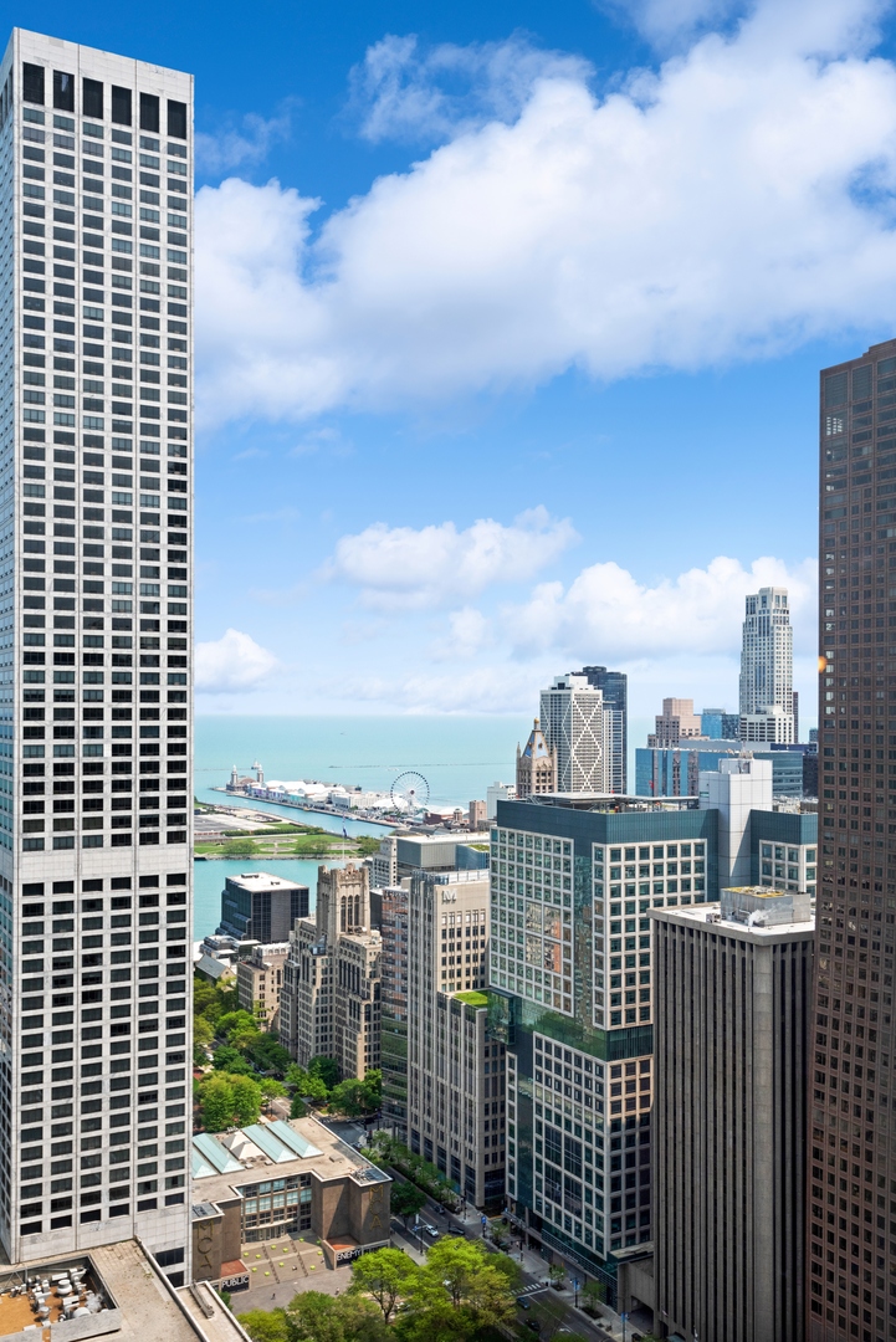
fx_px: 1156
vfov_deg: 60.3
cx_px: 448
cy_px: 671
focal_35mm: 31
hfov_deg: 42.4
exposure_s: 1/640
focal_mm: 31
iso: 500
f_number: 8
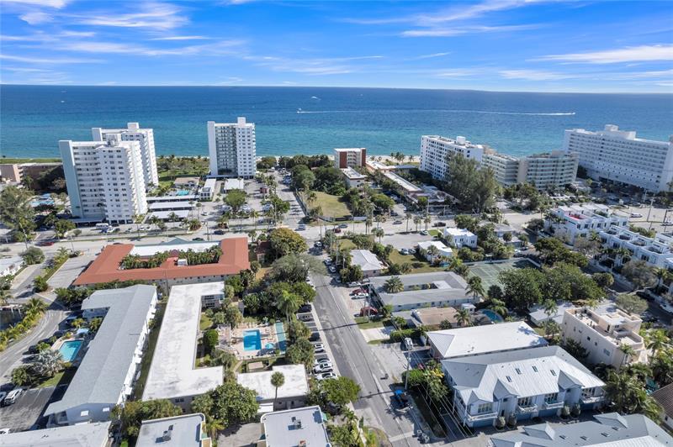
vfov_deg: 57.1
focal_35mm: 22
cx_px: 336
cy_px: 224
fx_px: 411
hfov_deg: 78.6
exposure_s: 1/3000
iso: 110
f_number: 2.8
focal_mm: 8.38
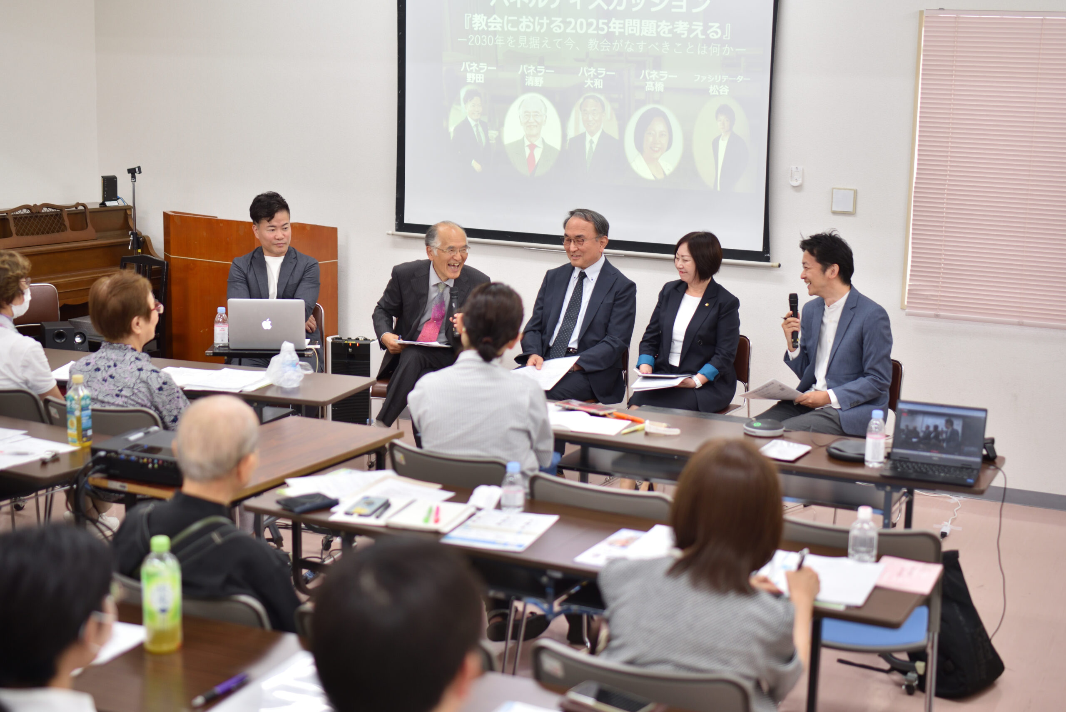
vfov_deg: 29.9
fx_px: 1333
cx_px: 533
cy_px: 356
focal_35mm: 45
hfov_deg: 43.6
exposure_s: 1/200
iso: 200
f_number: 1.8
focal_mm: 45
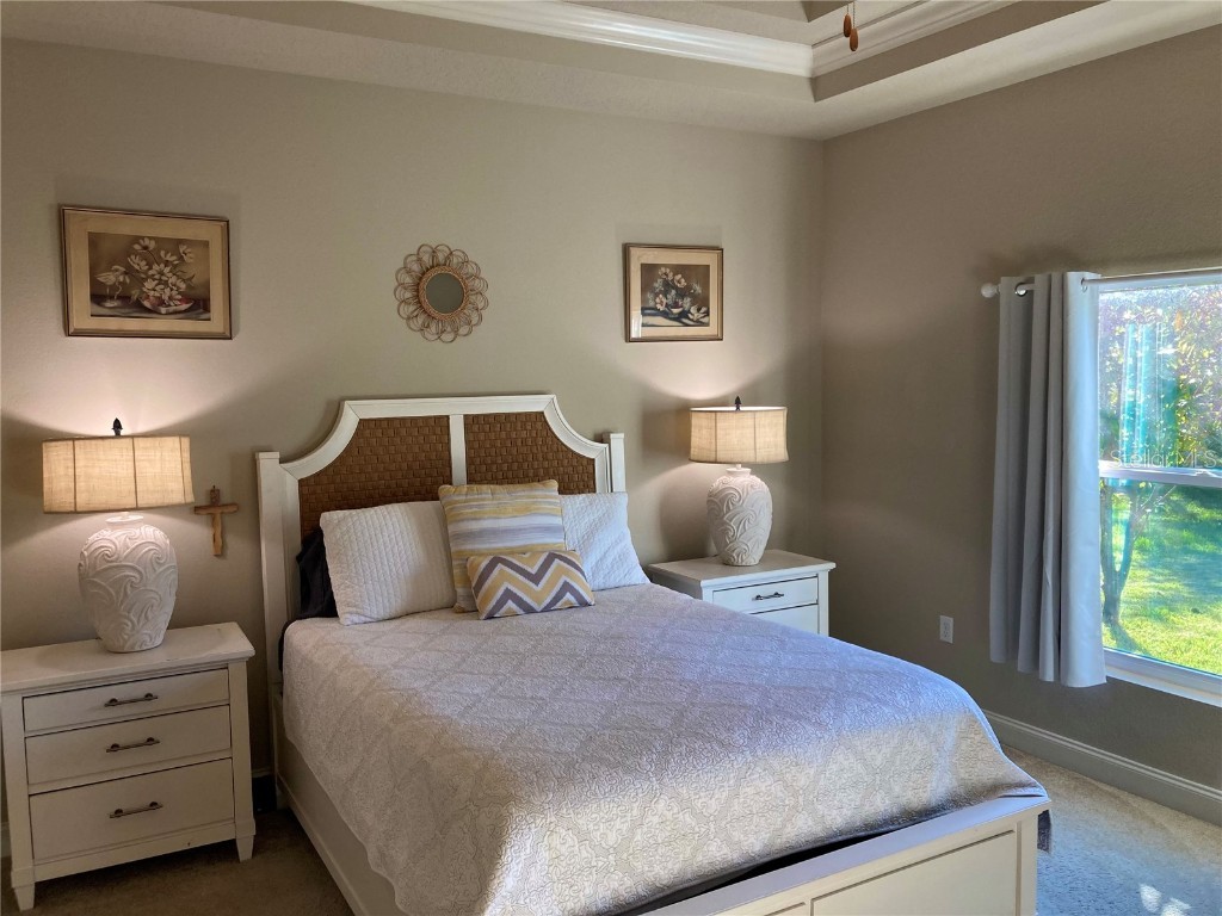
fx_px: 988
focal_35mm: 28
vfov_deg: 49.7
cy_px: 458
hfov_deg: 63.4
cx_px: 611
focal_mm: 3.99
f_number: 1.8
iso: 32
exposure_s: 1/120
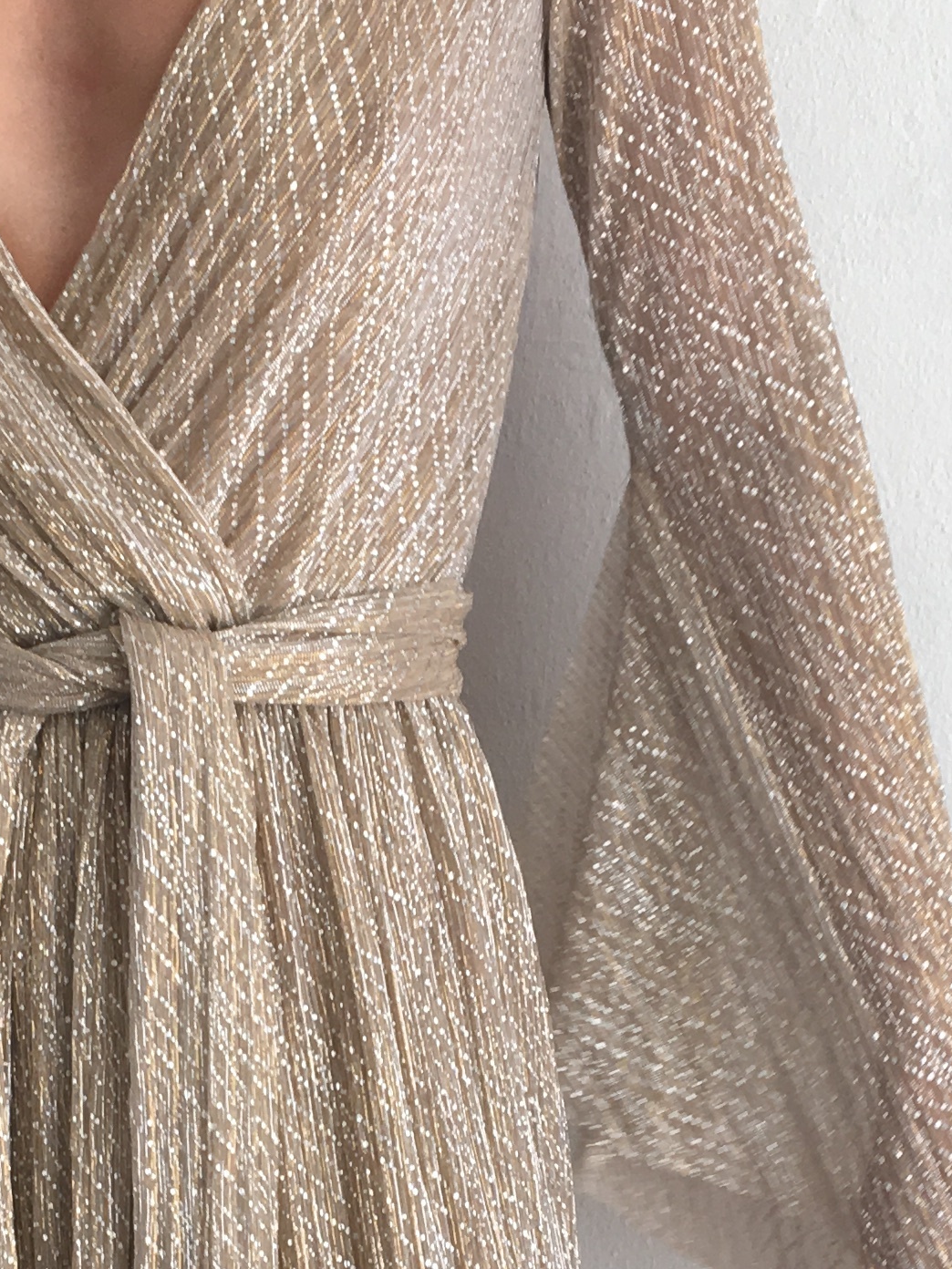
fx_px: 3080
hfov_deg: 17.5
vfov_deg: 22.8
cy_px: 1123
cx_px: 277
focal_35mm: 84
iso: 40
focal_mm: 4.15
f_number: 2.2
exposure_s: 1/100
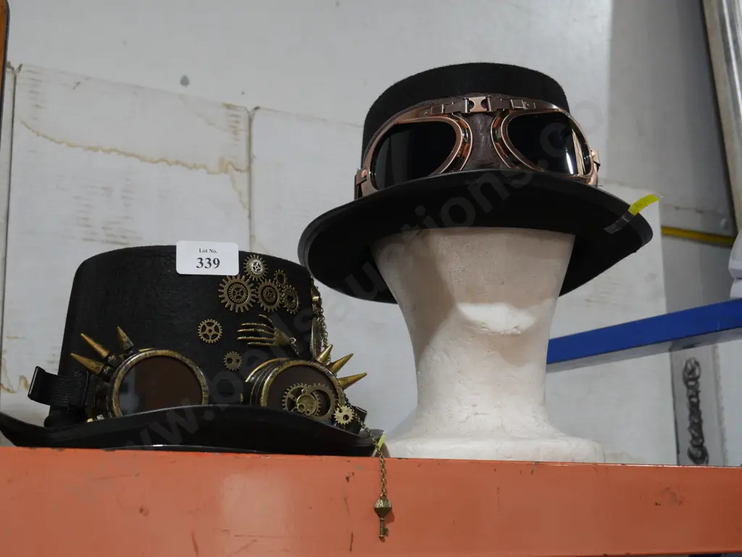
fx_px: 1115
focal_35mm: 52
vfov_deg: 28.1
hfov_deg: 36.8
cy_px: 278
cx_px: 371
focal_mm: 26
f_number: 5.3
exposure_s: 1/60
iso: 1000
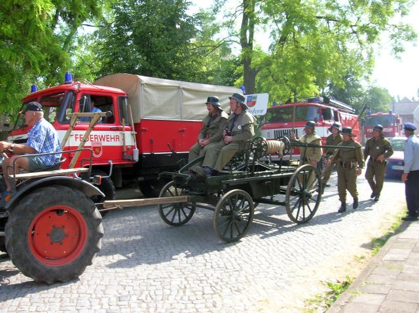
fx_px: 411
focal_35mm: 34
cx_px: 210
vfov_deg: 41.7
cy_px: 156
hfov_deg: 54.0
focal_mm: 5.7
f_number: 4.9
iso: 50
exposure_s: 1/102
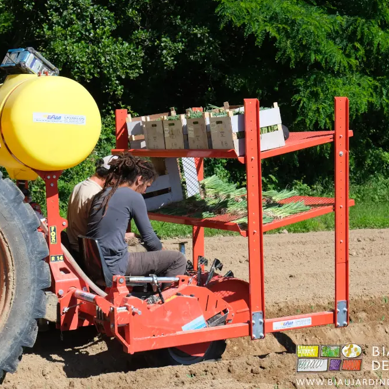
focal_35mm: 82
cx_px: 175
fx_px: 1043
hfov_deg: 21.1
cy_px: 194
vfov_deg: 21.1
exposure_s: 1/550
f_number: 8
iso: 320
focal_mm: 42.5
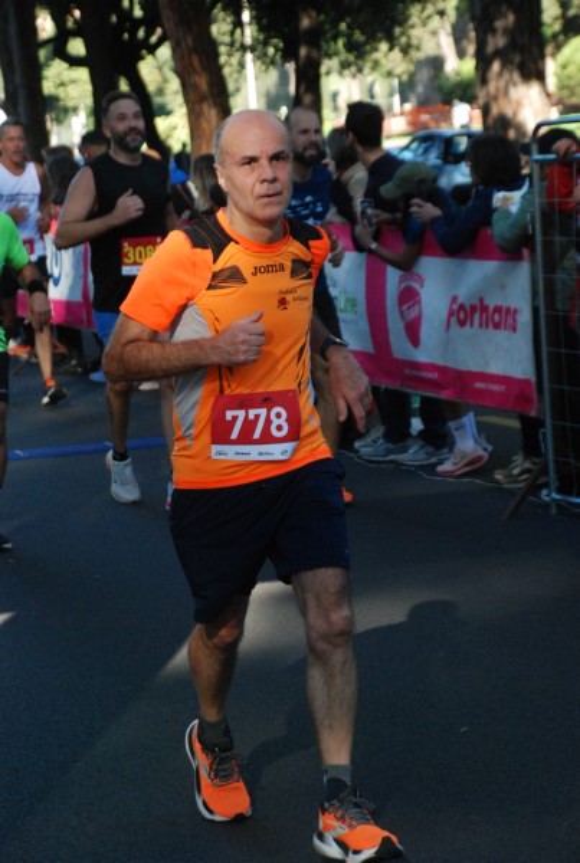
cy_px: 432
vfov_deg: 18.1
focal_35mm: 112
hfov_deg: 12.2
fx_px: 2705
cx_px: 290
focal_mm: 75
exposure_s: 1/400
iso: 1000
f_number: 5.6
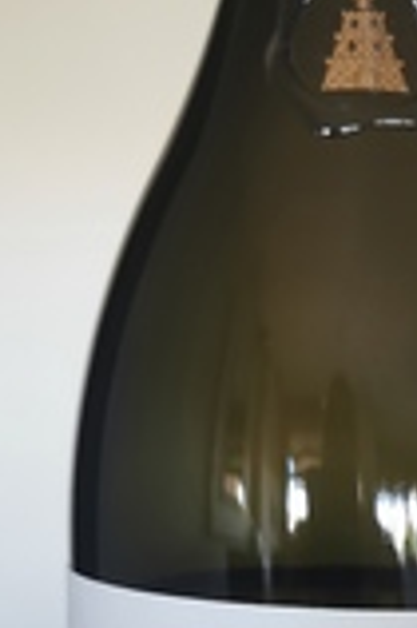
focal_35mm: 77
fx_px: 1341
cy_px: 602
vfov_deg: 25.3
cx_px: 351
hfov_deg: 17.5
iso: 320
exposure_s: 1/33.3
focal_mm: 5.58
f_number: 1.8
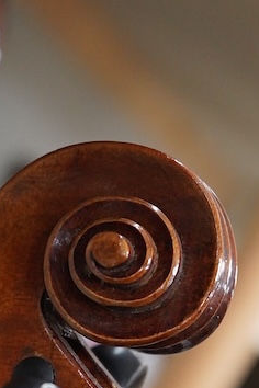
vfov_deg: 14.2
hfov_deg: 9.6
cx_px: 121
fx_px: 1543
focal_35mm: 143
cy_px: 336
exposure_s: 1/200
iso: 2000
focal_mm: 30
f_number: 4
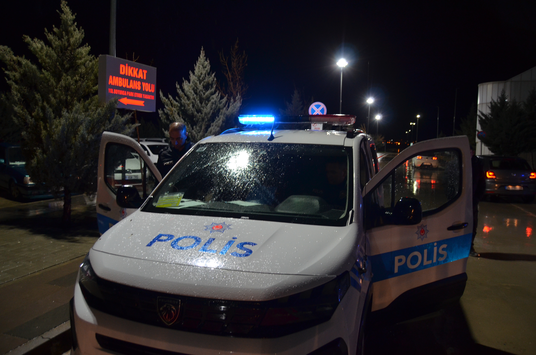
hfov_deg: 67.5
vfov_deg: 47.7
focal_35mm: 27
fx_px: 401
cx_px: 268
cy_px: 178
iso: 640
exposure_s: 1/60
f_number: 4
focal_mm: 18
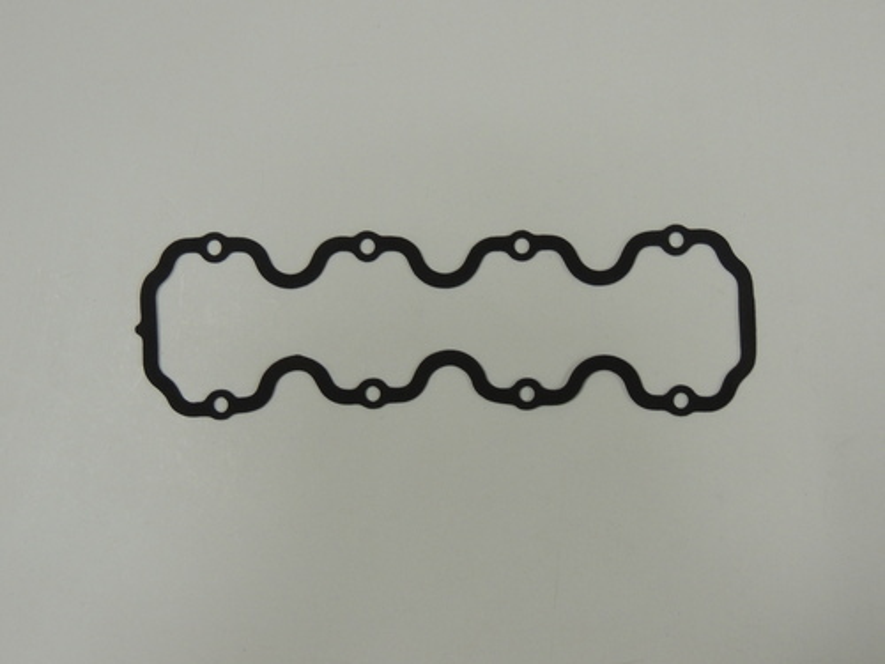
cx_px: 442
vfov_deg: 24.4
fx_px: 1534
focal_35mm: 60
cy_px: 332
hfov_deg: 32.2
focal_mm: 10.7
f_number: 3.7
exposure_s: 1/25
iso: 400
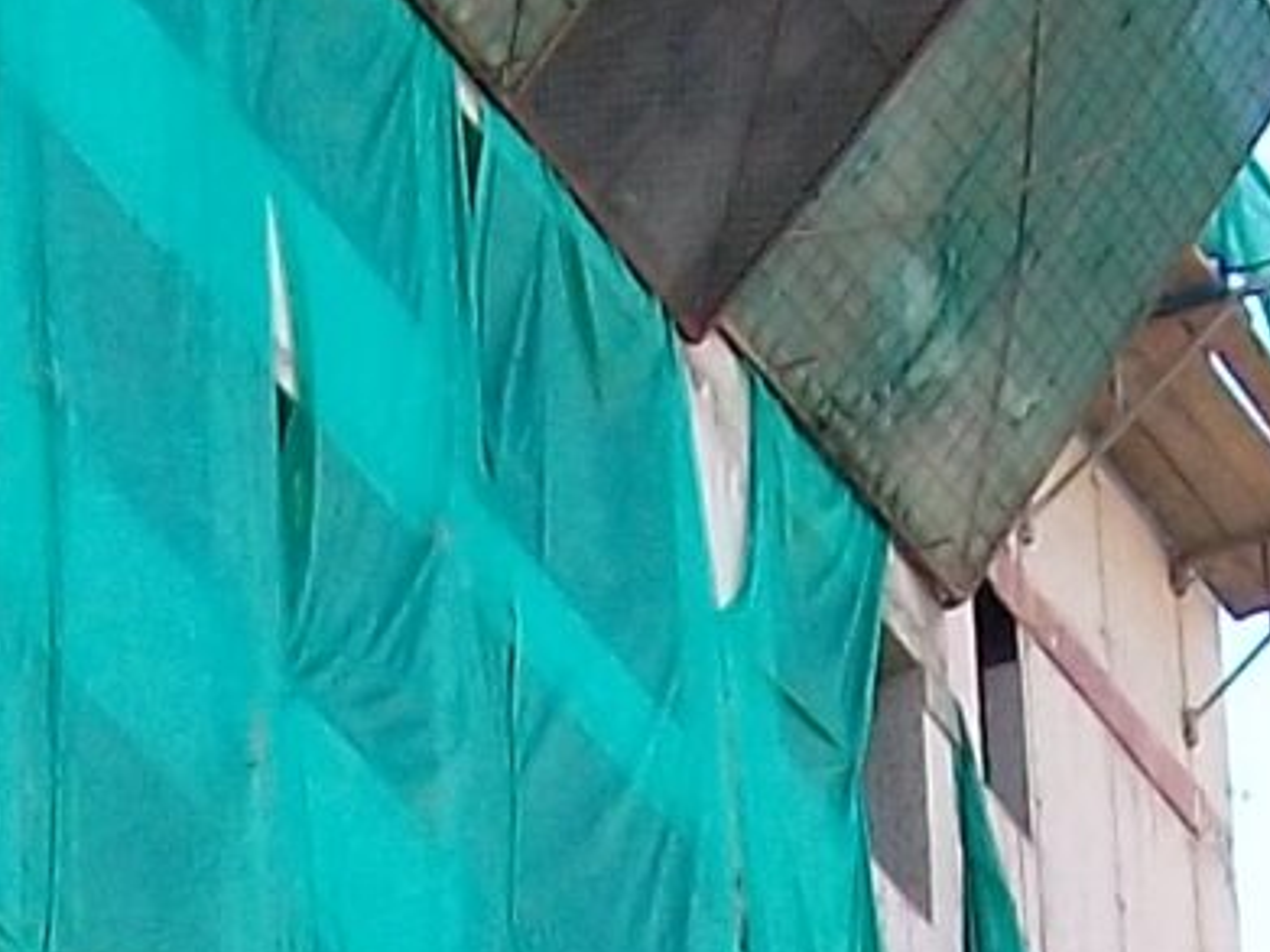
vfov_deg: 4.8
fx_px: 10820
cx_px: 195
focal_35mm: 295
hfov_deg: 6.7
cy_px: 2999
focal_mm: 7.6
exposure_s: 1/160
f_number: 3
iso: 80
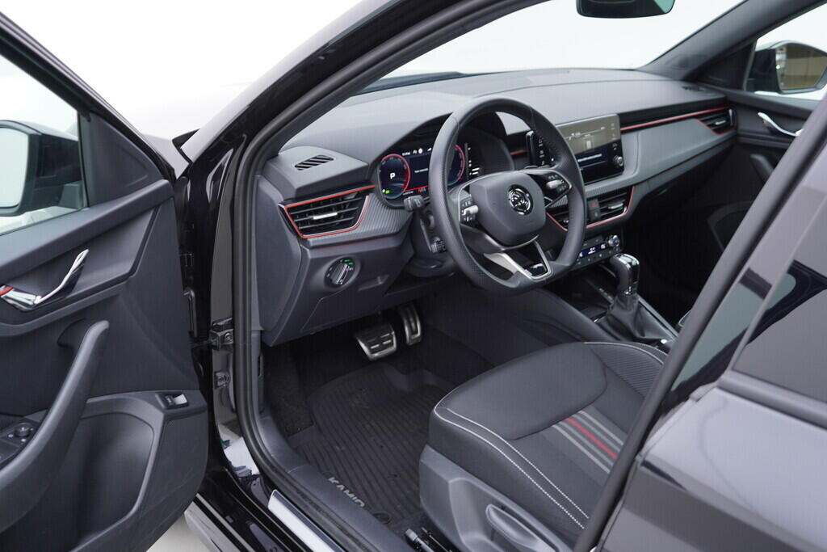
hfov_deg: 53.1
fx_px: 827
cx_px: 414
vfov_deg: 36.9
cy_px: 276
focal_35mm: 36
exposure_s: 1/40
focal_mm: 24
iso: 125
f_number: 2.8
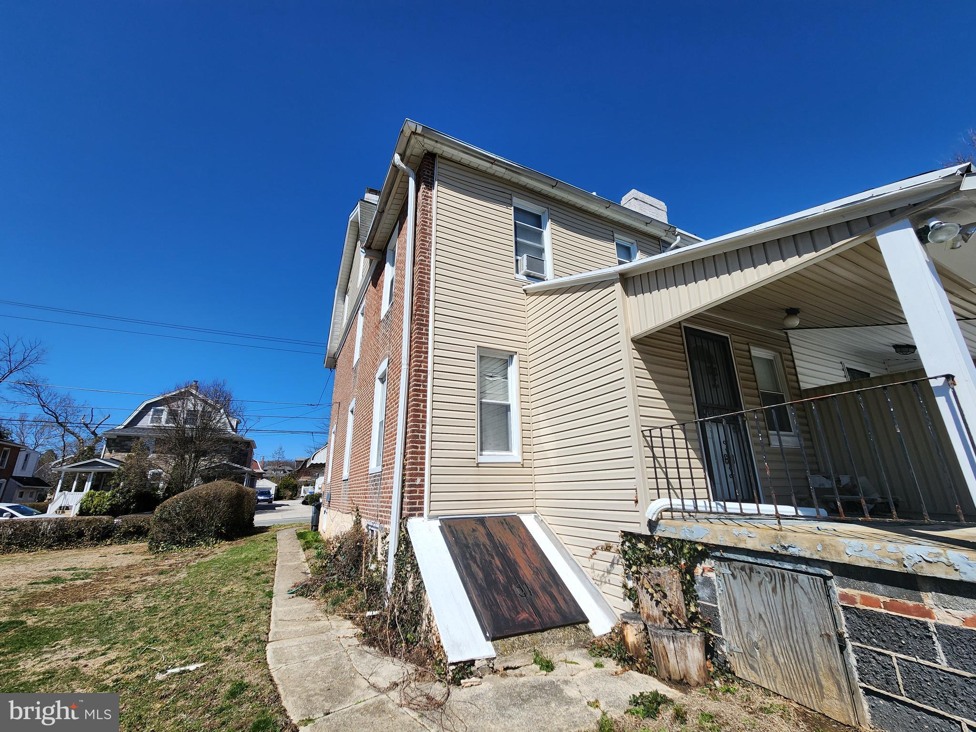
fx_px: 367
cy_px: 366
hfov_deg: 106.2
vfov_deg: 89.9
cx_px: 488
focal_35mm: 13
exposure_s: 1/2572
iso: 50
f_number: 2.2
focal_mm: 2.2
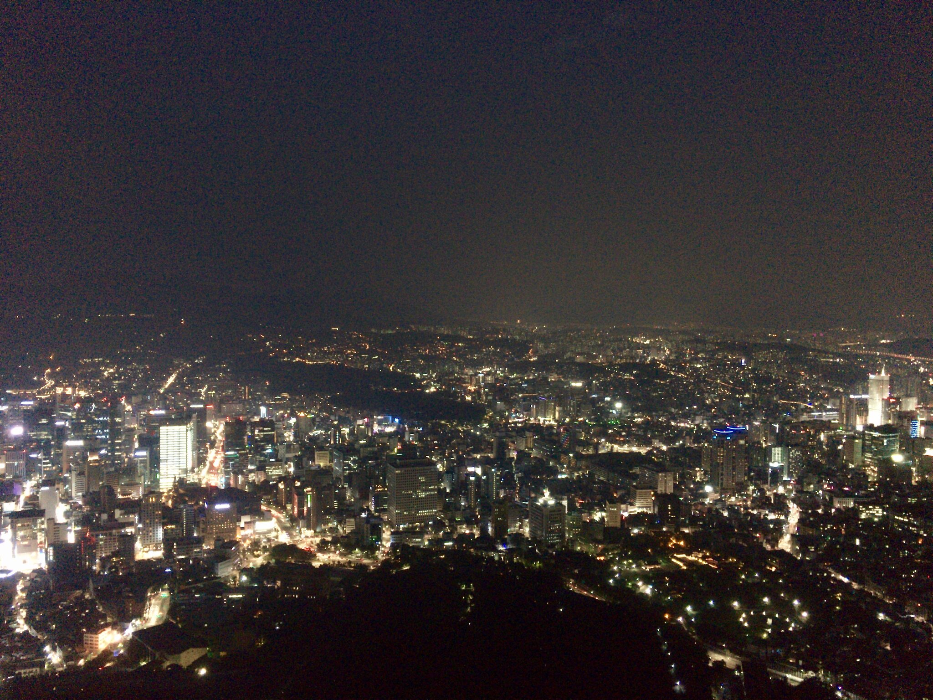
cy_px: 350
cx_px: 466
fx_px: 782
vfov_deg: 48.2
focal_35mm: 29
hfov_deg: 61.7
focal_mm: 4.15
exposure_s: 1/15
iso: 1600
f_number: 2.2
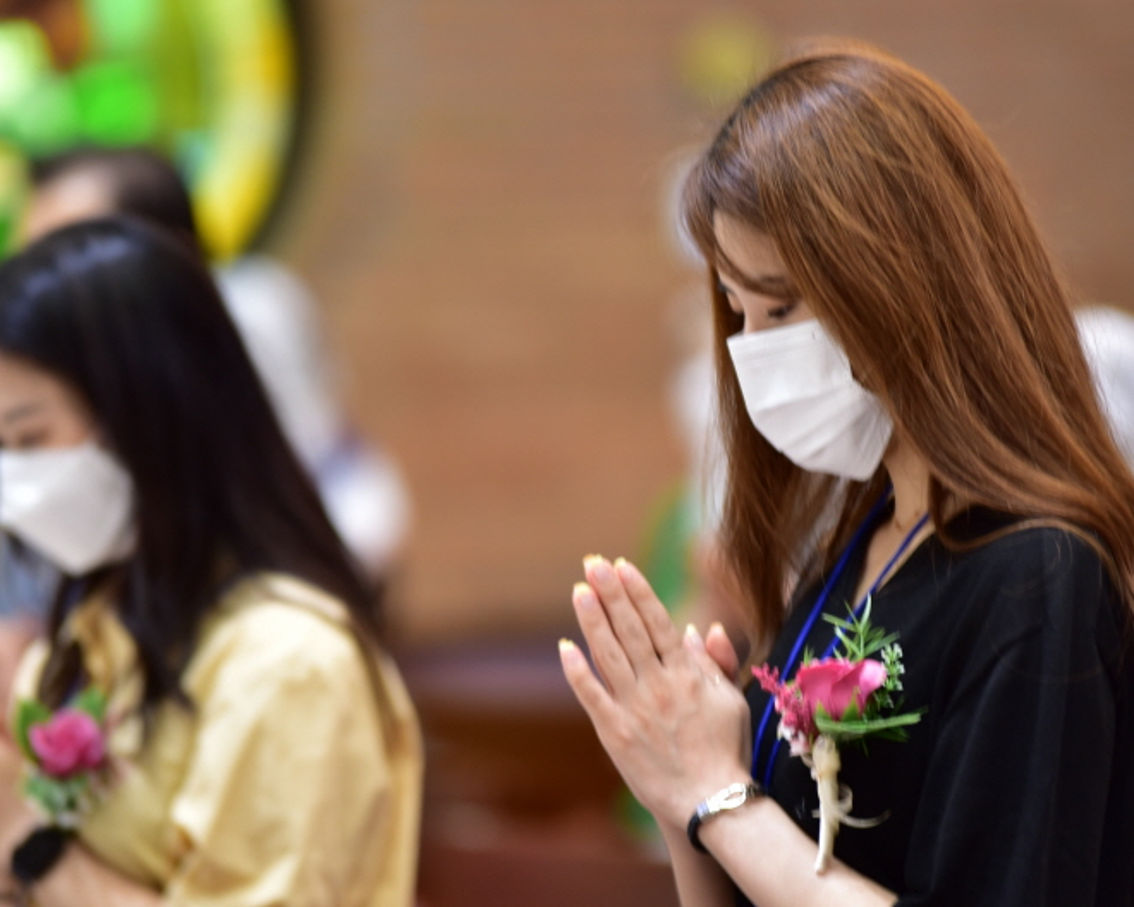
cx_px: 591
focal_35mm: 256
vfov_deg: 6.0
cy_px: 418
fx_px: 8592
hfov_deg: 7.6
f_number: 3.2
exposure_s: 1/40
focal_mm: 180
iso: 400
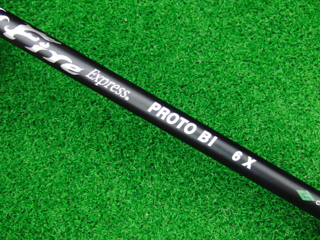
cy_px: 120
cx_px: 160
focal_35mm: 37
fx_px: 342
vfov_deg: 38.7
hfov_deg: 50.1
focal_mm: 6.42
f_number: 3.6
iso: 400
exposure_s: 1/25
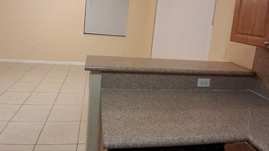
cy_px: 35
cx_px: 135
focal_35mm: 25
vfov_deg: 44.3
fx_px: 178
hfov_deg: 74.1
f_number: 2.2
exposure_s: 1/40
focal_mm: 1.4
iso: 320
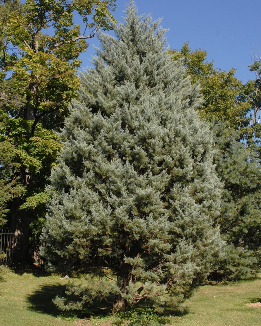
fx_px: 464
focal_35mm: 48
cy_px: 146
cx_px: 131
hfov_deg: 31.4
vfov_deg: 38.7
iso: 400
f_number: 9
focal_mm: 28
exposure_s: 1/320
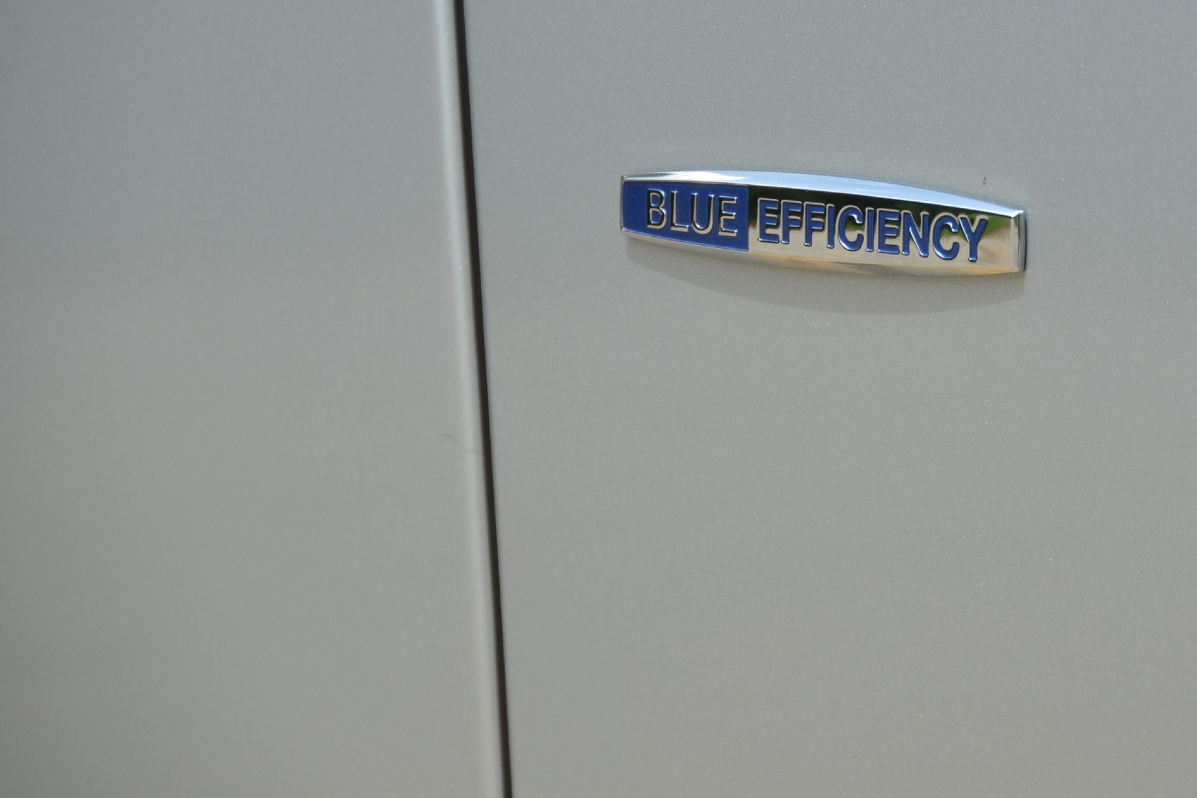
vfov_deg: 3.0
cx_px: 922
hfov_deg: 4.5
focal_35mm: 463
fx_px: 15394
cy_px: 201
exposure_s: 1/1600
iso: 400
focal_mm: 200
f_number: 5.6
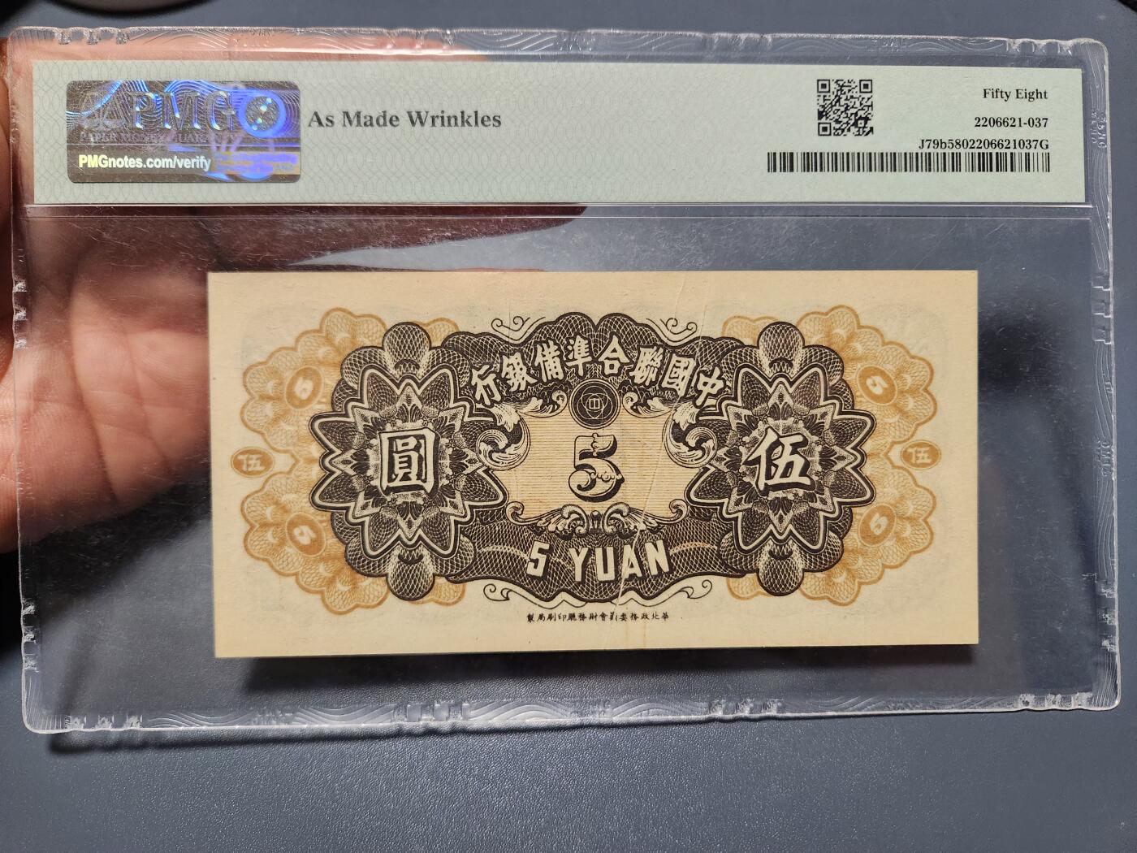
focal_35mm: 23
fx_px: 755
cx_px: 568
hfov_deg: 73.9
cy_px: 426
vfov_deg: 58.9
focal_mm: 5.4
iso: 500
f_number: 1.8
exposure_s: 1/100
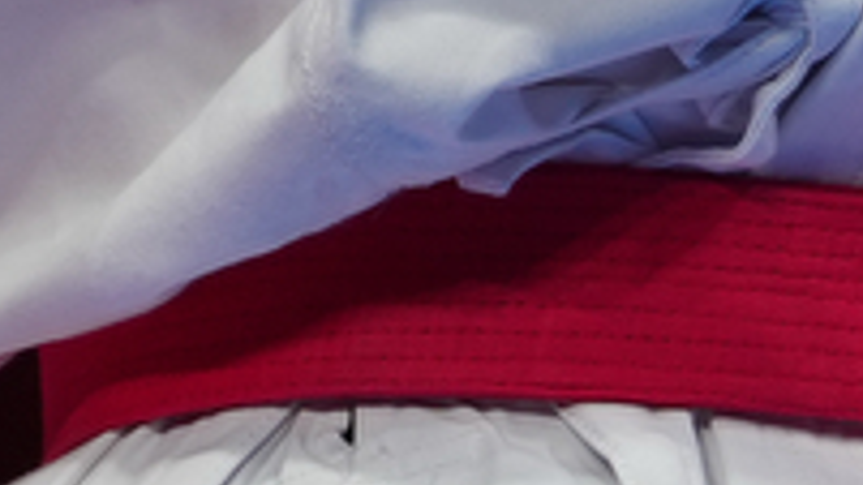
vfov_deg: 0.5
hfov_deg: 0.9
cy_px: -1601
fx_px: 57224
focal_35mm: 2501
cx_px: 1627
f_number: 2.8
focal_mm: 200
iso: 200
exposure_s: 1/500
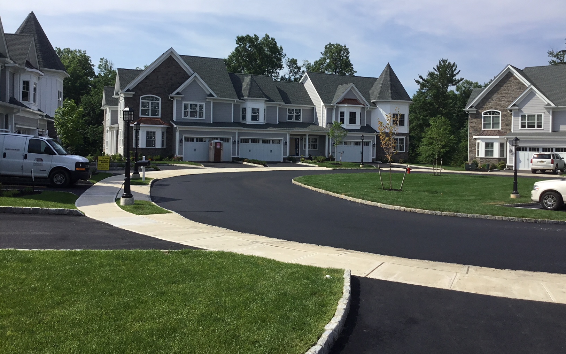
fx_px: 509
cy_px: 145
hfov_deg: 58.1
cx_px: 283
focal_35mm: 33
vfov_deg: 38.2
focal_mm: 3.3
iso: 25
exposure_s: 1/1481
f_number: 2.4
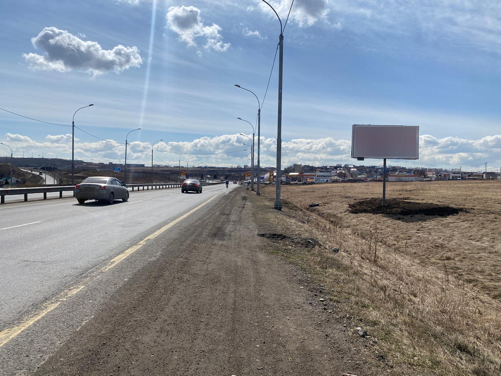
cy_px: 188
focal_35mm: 26
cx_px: 250
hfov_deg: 67.3
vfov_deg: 53.1
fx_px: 376
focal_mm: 4.25
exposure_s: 1/7194
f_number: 1.8
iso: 32
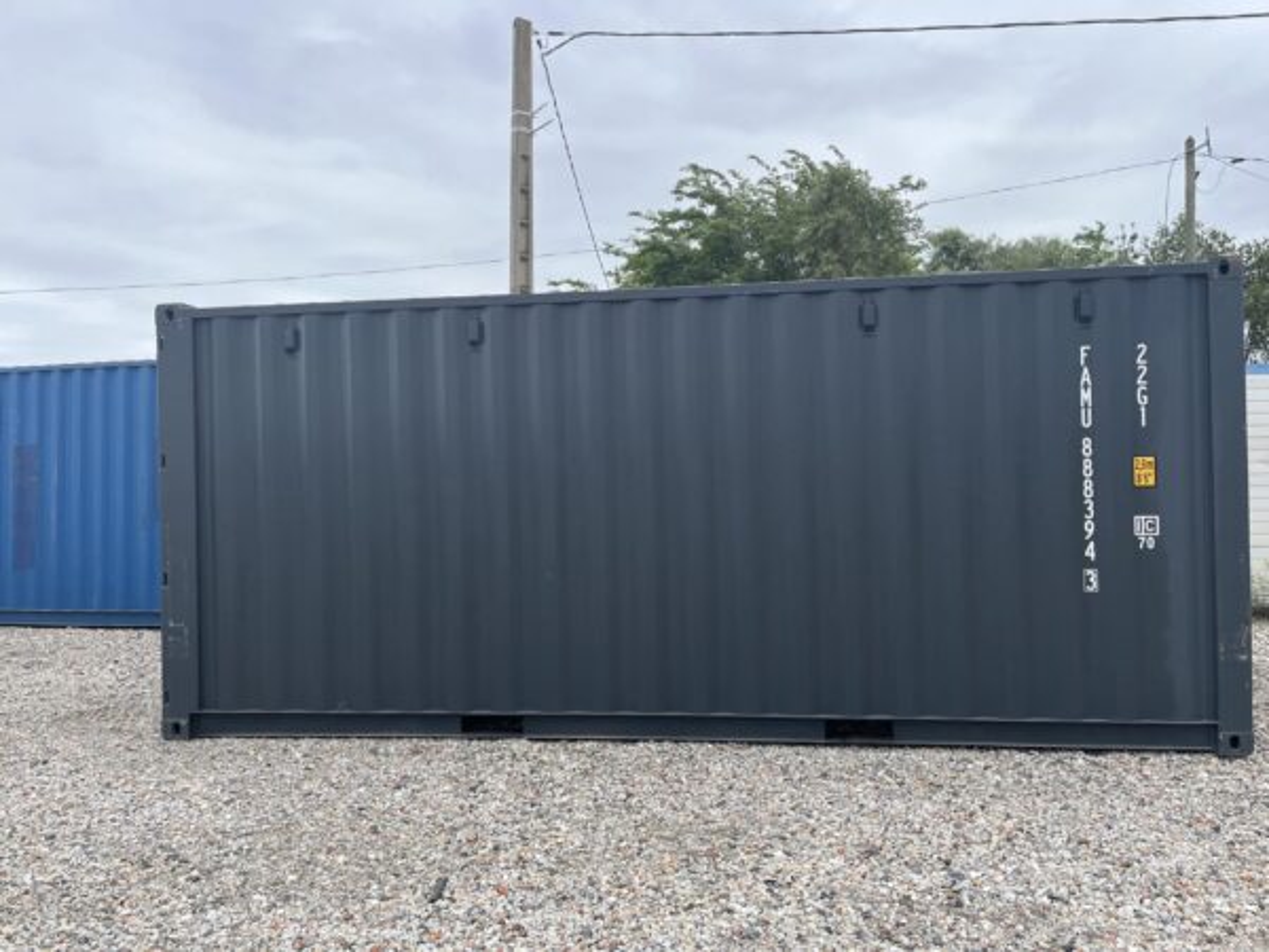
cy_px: 476
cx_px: 634
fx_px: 953
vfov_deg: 53.1
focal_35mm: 26
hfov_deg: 67.3
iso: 50
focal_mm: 5.1
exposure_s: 1/1199
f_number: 1.6
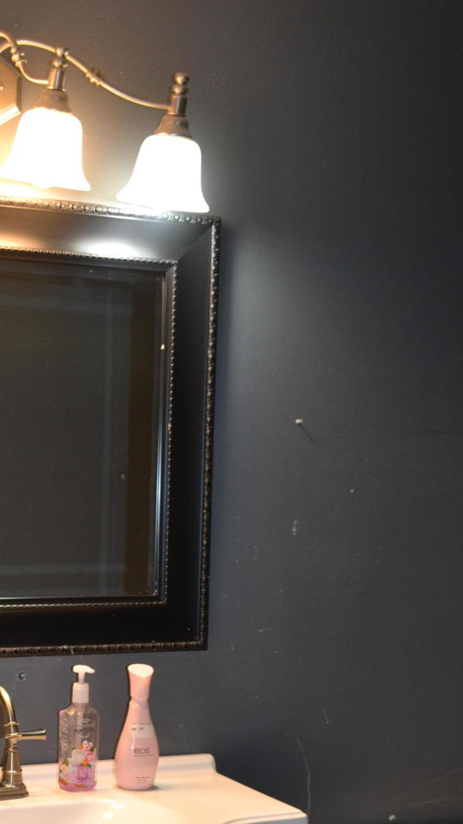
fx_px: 1157
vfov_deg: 37.6
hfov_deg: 21.9
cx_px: 15
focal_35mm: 53
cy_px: 675
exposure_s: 1/60
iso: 400
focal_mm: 20
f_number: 3.8
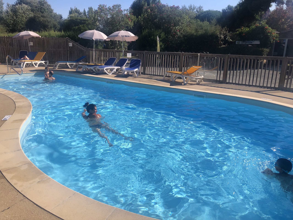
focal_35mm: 28
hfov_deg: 63.4
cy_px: 110
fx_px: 237
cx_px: 146
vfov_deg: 49.7
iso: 25
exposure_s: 1/3205
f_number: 1.8
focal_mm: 3.99
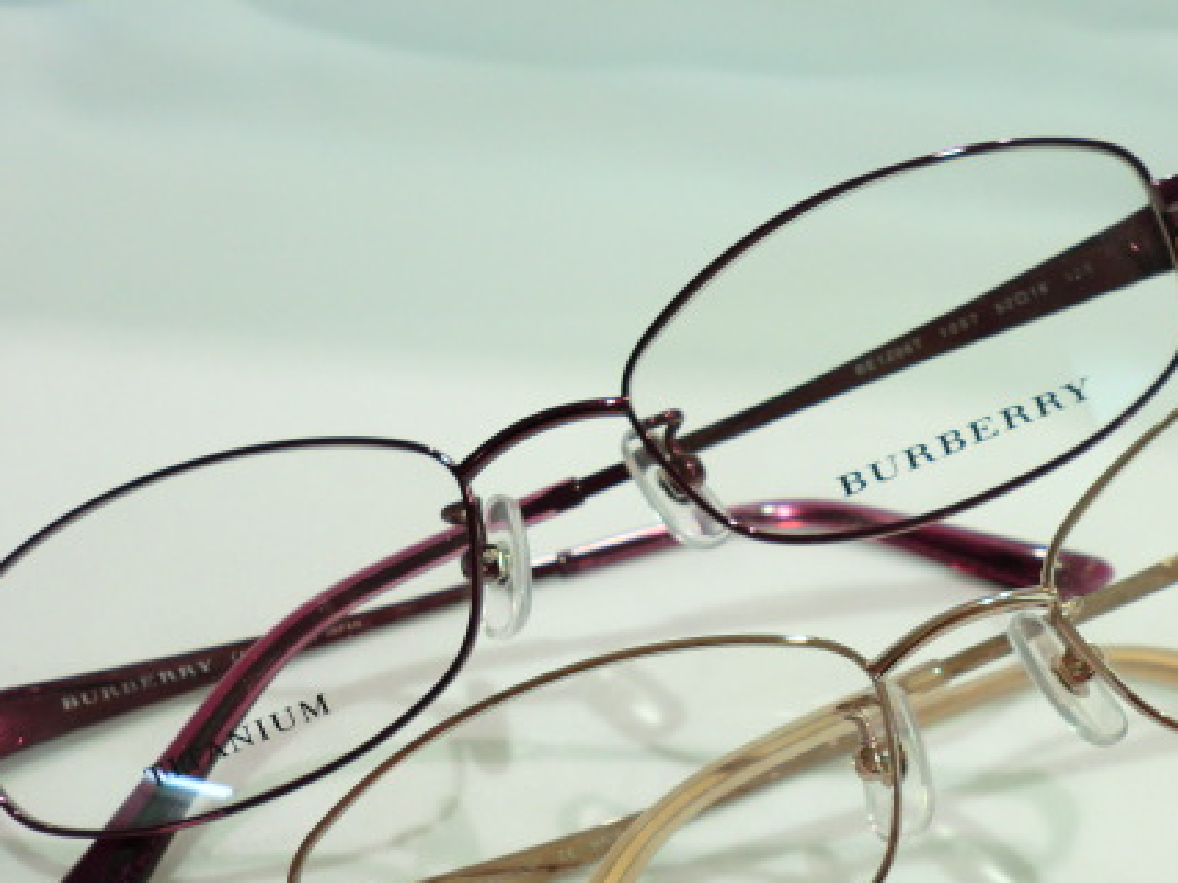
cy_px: 613
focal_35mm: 48
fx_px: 1633
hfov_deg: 39.3
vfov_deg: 30.0
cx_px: 767
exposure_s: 1/60
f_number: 3.5
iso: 100
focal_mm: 5.8
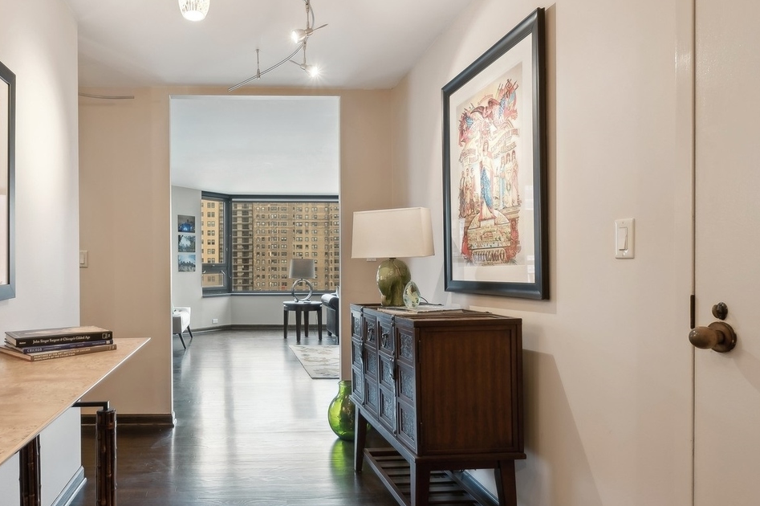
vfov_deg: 53.0
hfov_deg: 71.2
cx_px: 242
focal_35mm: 24
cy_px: 269
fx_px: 506
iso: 100
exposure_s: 1/5
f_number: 9
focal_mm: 14
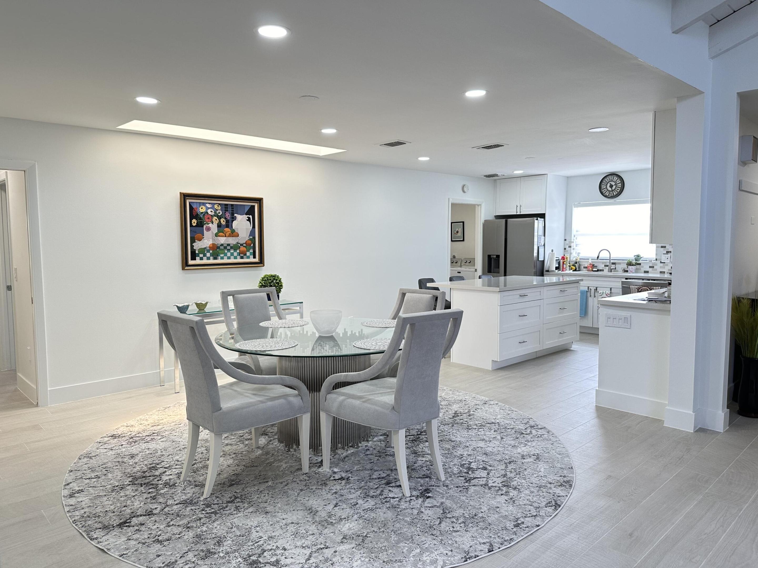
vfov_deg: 56.8
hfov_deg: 71.6
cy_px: 284
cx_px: 379
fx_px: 526
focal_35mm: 24
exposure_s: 1/60
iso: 125
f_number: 1.78
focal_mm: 6.86
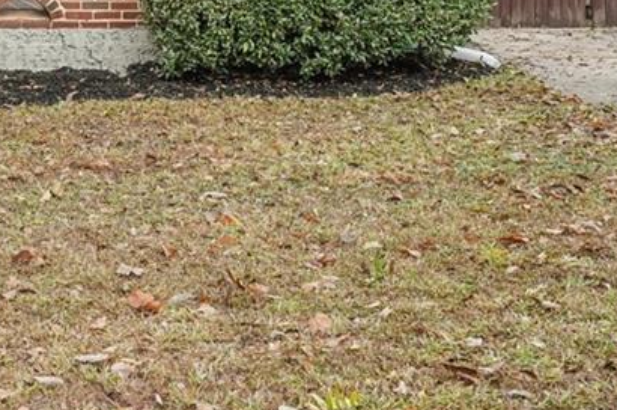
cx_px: -137
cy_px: -94
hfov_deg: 22.0
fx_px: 1455
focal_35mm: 85
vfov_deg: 15.4
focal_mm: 34
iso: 800
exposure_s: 1/80
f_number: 8
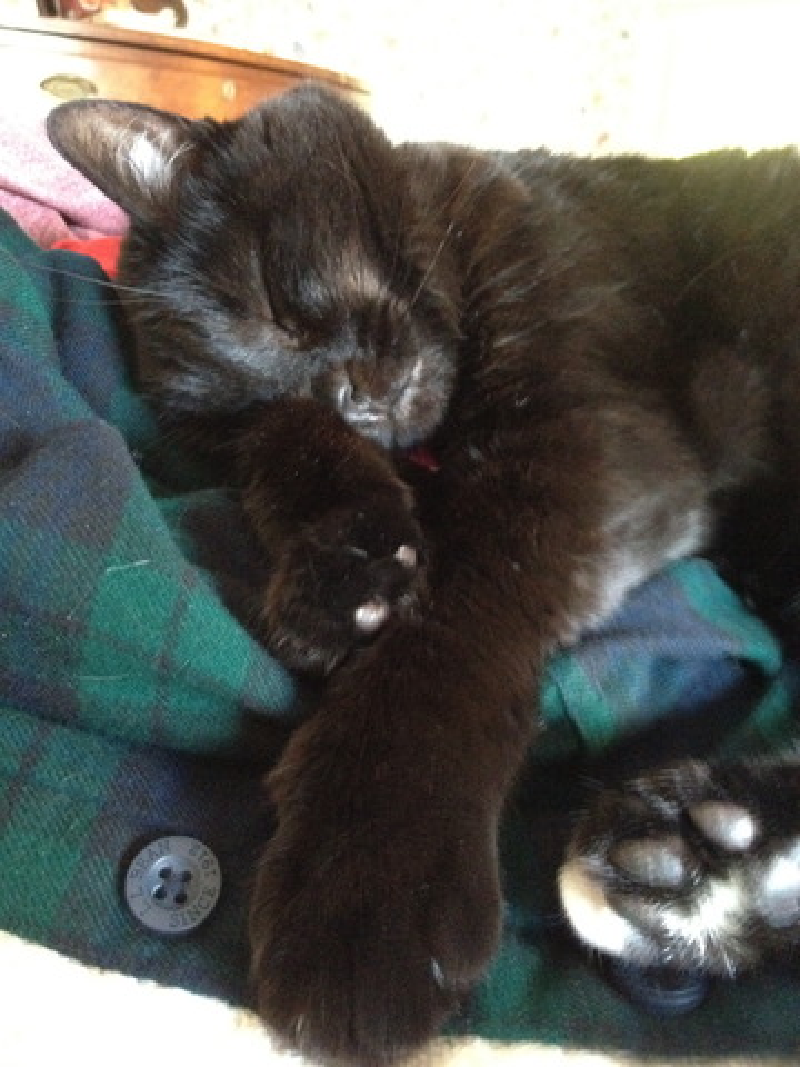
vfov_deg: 52.6
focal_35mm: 35
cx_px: 400
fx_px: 1078
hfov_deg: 40.7
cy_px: 534
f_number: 2.4
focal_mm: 4.28
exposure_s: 1/15
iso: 640
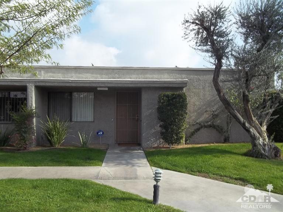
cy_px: 106
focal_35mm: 32
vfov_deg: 44.1
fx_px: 262
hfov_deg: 56.8
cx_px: 142
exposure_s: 1/125
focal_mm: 5.7
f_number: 8.8
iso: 64
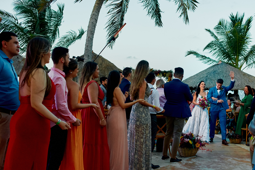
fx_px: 276
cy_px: 91
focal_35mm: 39
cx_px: 141
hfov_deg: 49.5
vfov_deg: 34.2
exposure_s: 1/320
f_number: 4
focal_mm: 35
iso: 1000
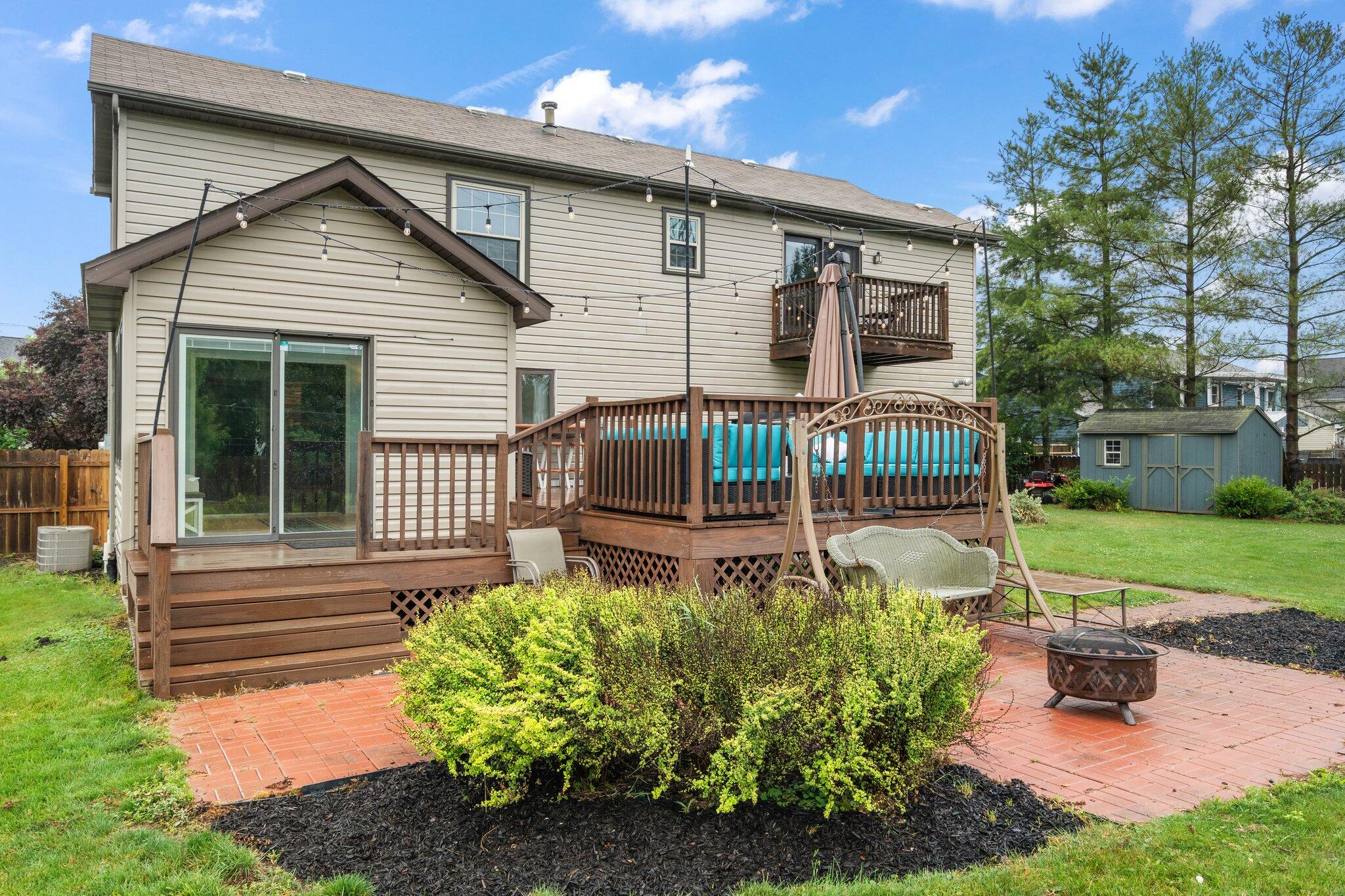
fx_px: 897
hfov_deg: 73.7
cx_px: 672
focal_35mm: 24
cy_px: 448
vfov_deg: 53.1
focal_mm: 24
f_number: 8
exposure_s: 1/60
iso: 640
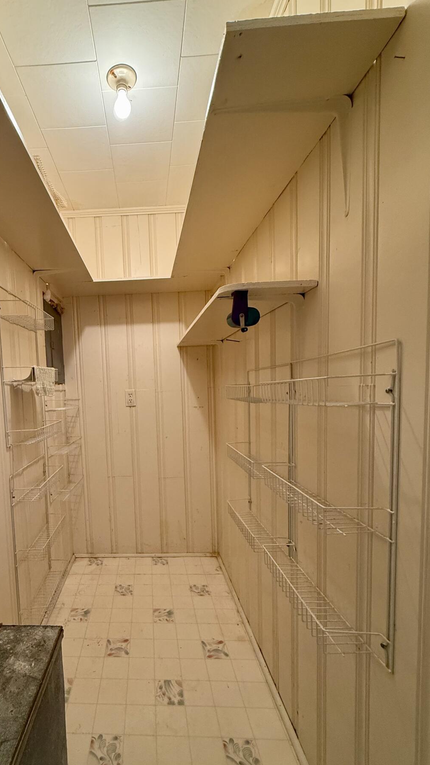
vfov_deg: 95.7
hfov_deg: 61.8
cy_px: 417
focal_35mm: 17
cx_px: 131
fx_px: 345
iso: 320
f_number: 2.2
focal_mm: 2.22
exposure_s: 1/120
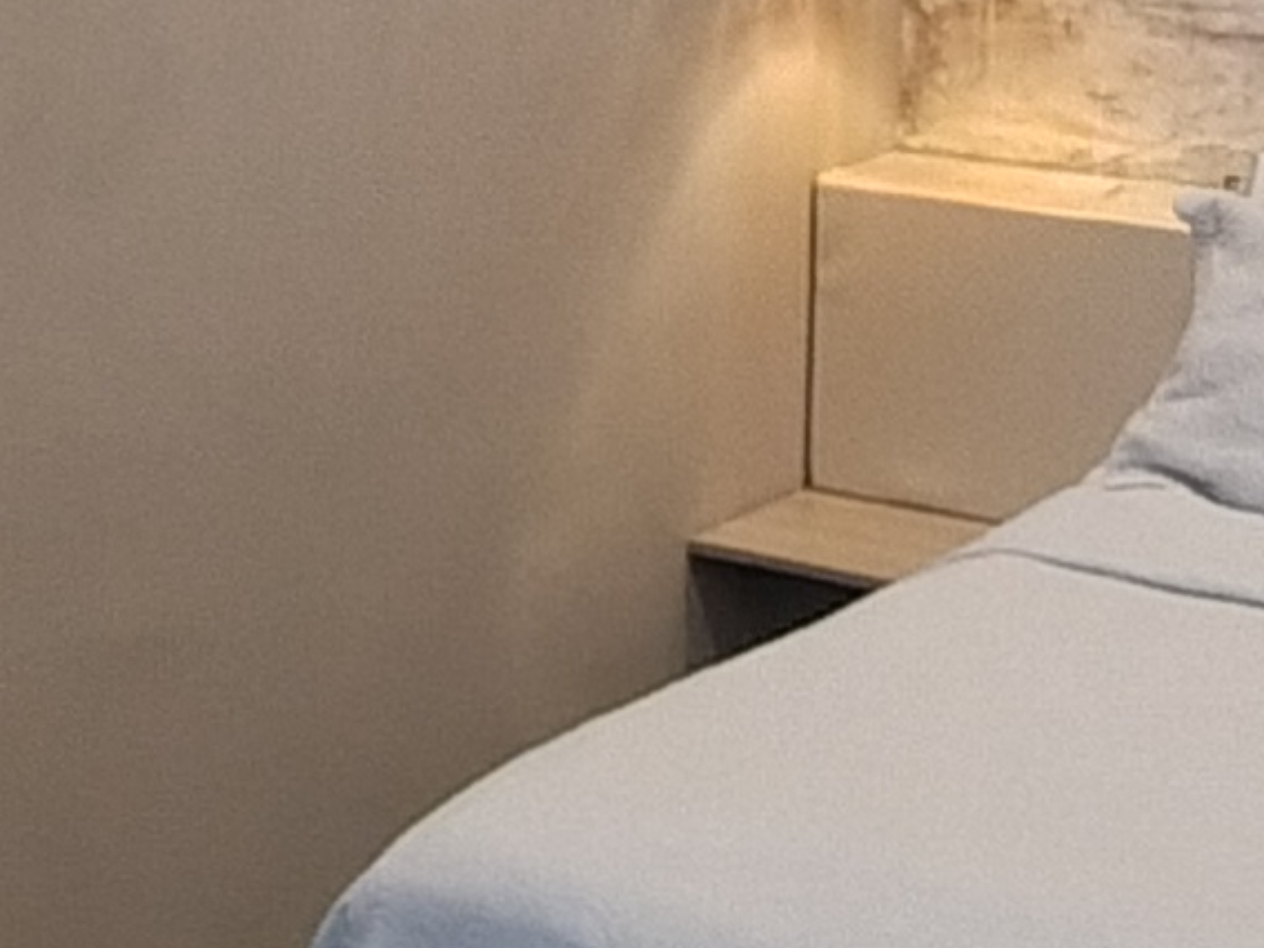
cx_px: 777
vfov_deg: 15.2
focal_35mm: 92
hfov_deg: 21.3
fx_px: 3359
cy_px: -361
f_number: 2.2
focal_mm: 1.66
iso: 628
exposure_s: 1/20
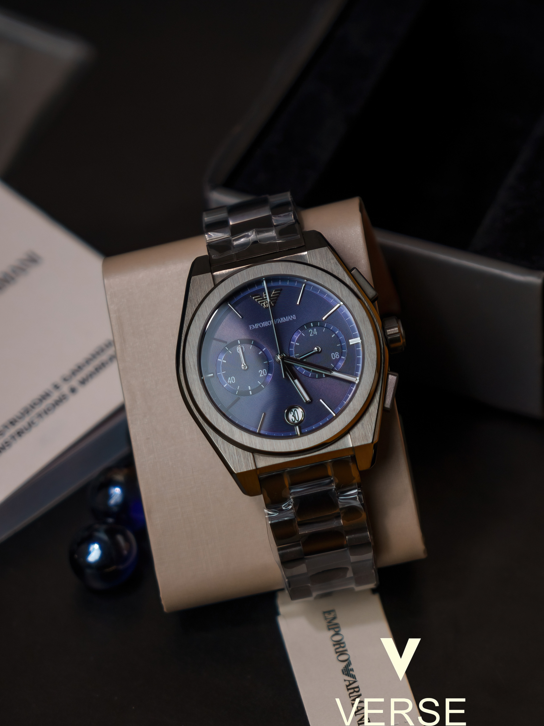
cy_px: 349
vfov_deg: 17.3
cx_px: 271
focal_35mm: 114
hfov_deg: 13.0
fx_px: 2389
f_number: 4
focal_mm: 70
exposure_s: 1/60
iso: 160
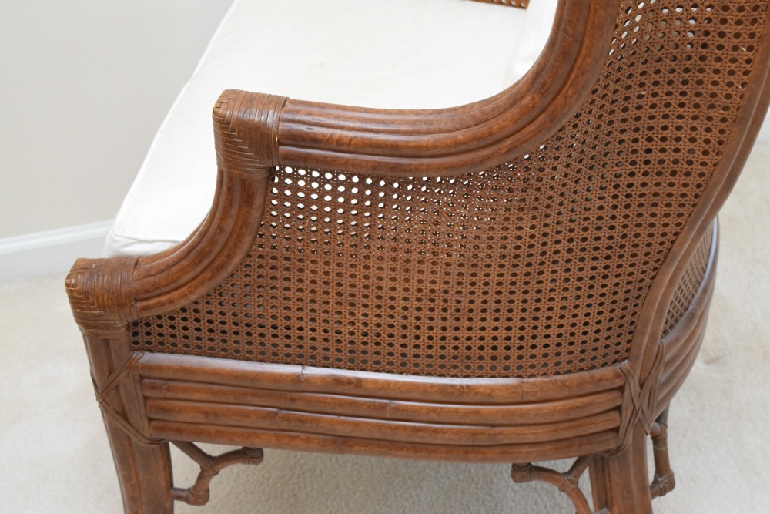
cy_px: 257
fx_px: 1540
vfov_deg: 18.9
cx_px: 385
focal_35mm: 72
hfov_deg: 28.1
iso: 2800
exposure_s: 1/60
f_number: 5.3
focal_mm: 48
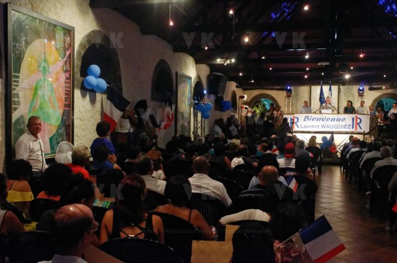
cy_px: 132
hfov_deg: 53.2
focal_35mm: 36
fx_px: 396
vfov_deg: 36.7
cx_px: 198
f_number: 8
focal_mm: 24
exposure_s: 1/160
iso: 4000
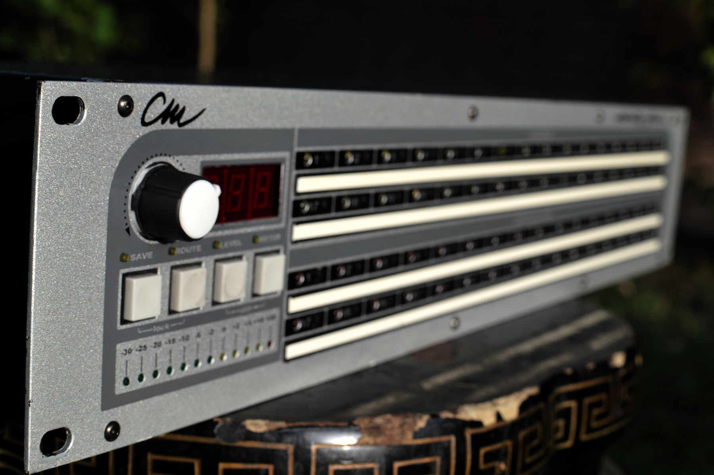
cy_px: 238
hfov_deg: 37.9
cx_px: 357
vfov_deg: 25.7
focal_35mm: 52
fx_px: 1040
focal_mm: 35
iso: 400
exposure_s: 1/125
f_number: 8
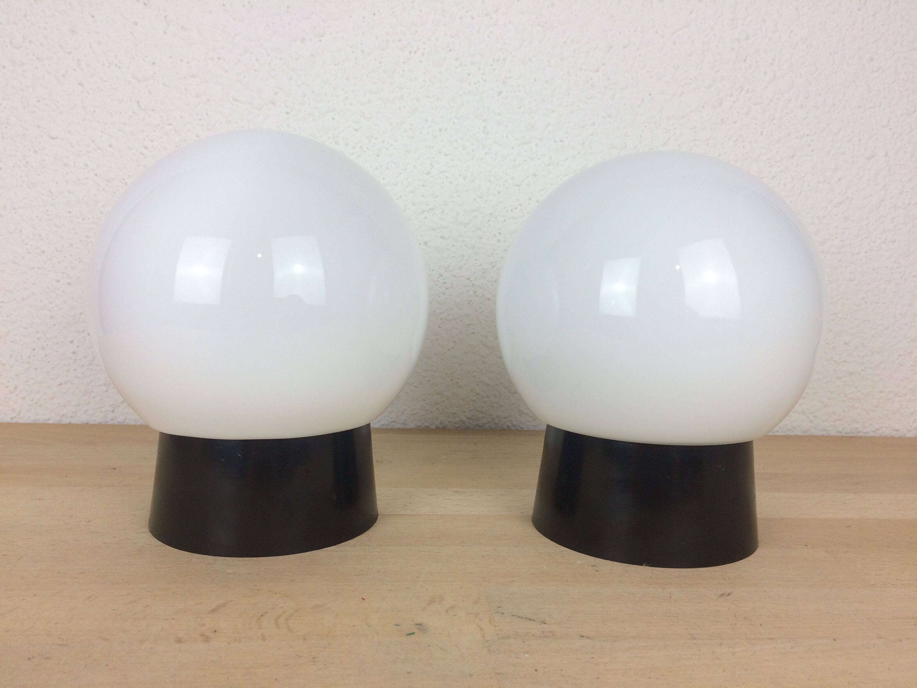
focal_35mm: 29
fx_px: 768
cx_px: 458
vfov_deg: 48.2
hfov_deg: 61.7
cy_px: 344
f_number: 2.2
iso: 50
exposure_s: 1/100
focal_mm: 4.15
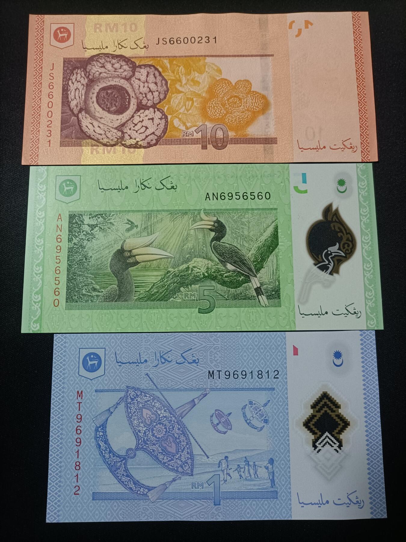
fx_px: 407
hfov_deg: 53.1
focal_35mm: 26
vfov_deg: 67.3
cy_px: 271
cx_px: 203
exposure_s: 1/33.3
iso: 1505
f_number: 1.8
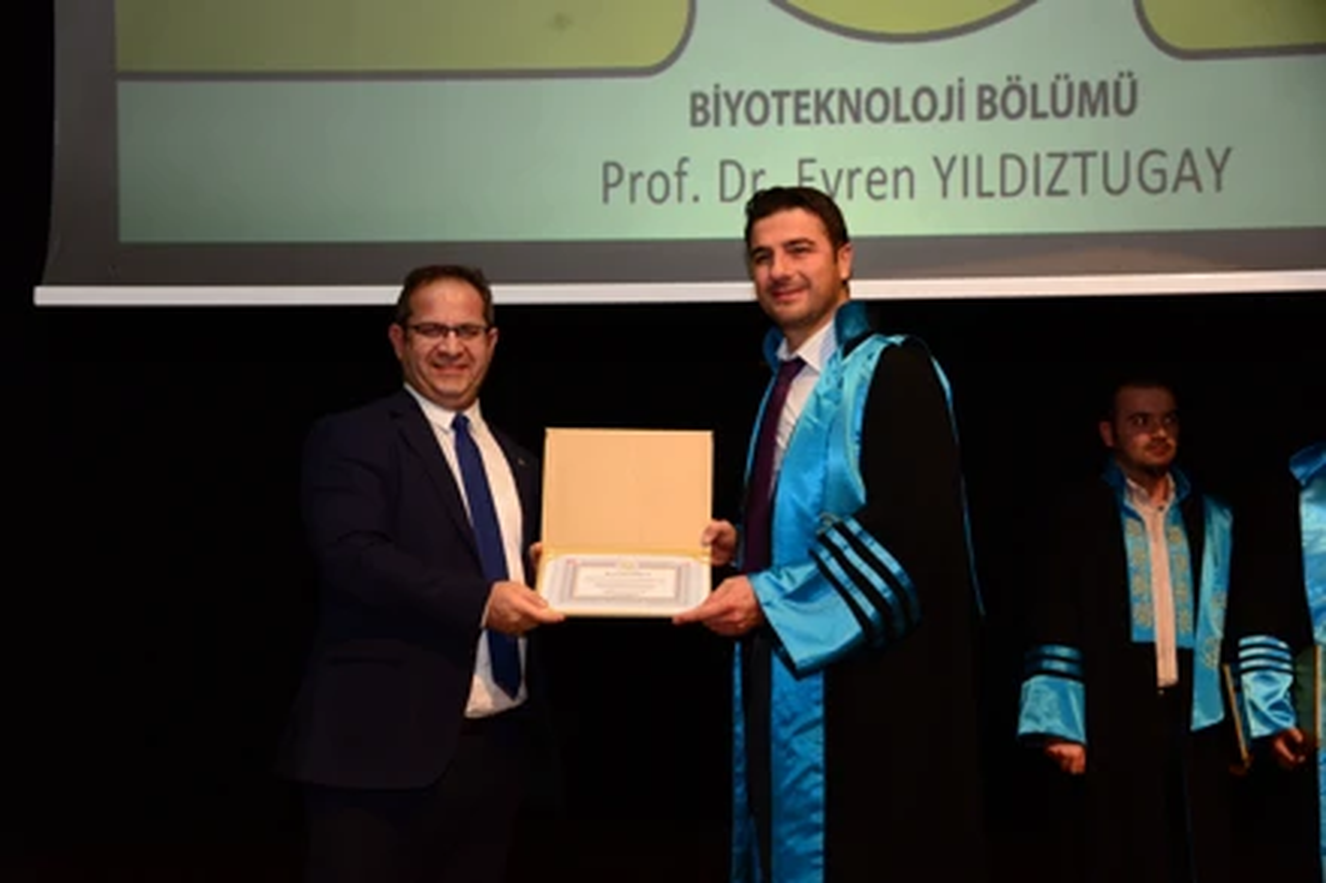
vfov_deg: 24.6
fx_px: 2025
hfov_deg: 36.3
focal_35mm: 55
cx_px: 663
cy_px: 442
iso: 1600
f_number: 4.5
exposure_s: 1/200
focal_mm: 55
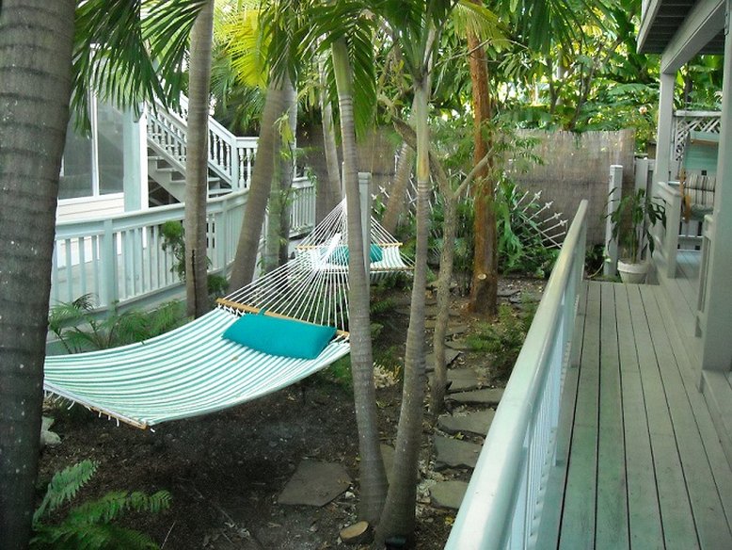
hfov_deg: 52.6
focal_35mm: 35
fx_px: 740
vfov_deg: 40.7
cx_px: 366
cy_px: 275
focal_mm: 5.7
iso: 800
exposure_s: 1/64
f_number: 2.8
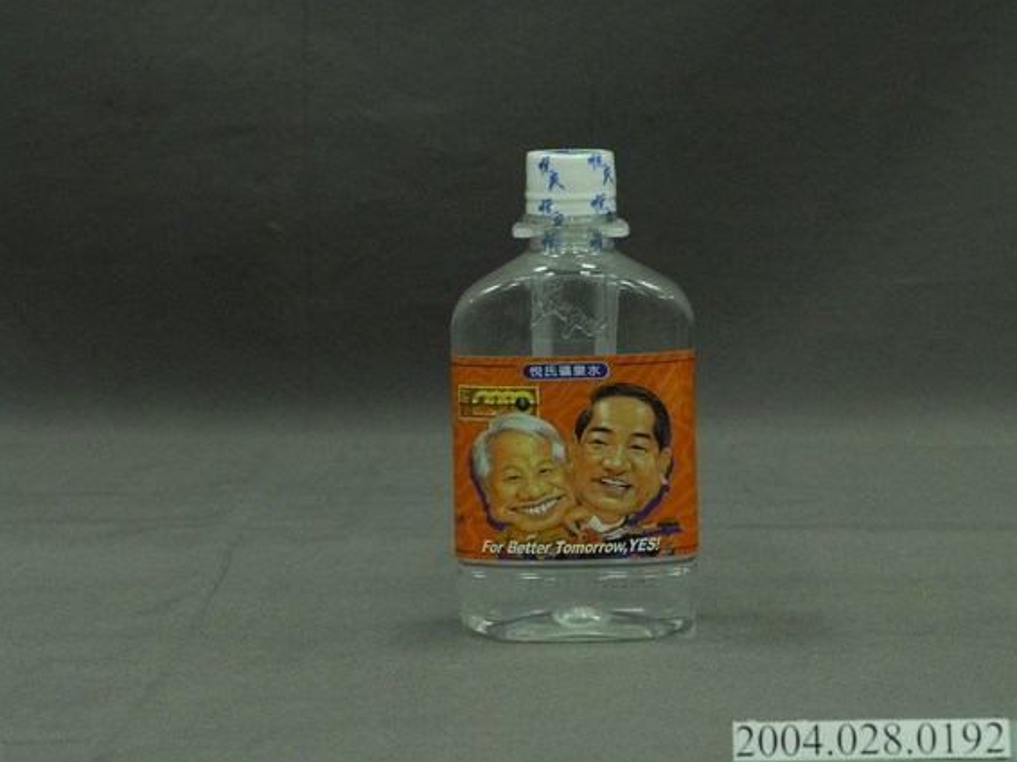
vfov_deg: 15.1
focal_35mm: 98
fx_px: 2878
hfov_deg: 20.0
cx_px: 573
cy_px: 383
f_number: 10
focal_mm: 60
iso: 1000
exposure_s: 1/20
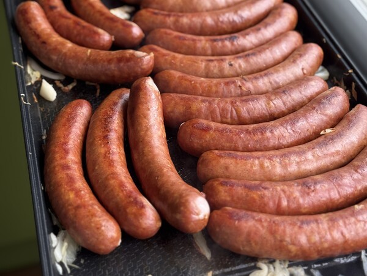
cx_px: 184
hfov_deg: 39.6
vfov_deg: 30.3
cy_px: 138
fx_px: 509
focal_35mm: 48
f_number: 1.78
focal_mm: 6.76
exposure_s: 1/225
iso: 80
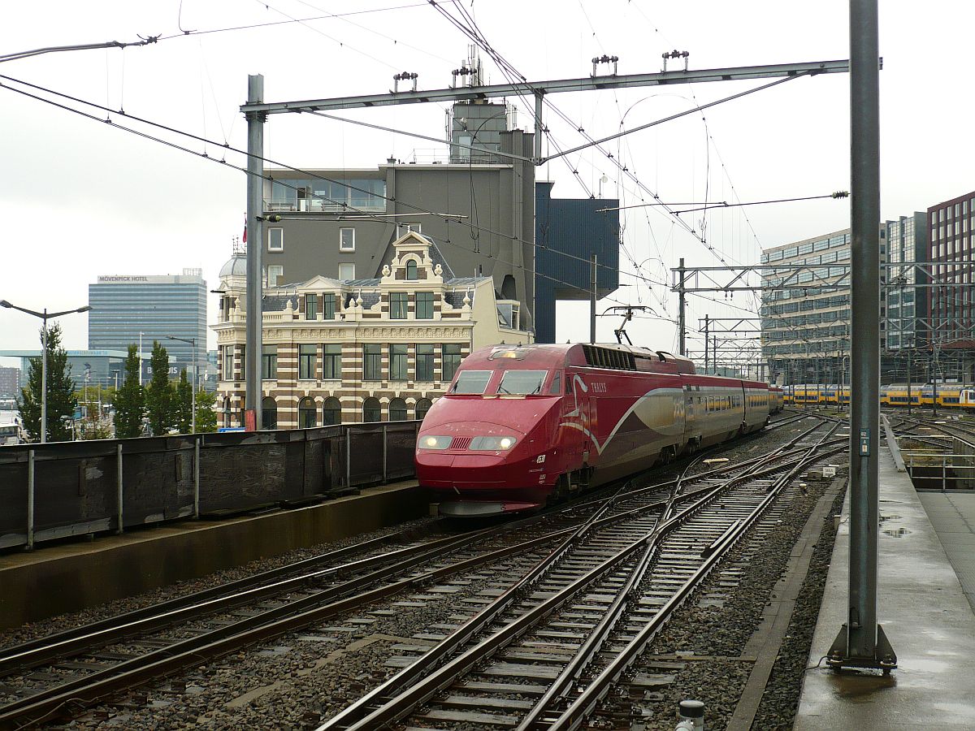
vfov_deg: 32.2
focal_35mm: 45
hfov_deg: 42.1
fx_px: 1267
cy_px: 366
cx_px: 488
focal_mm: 7.5
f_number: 3.2
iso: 100
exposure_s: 1/200
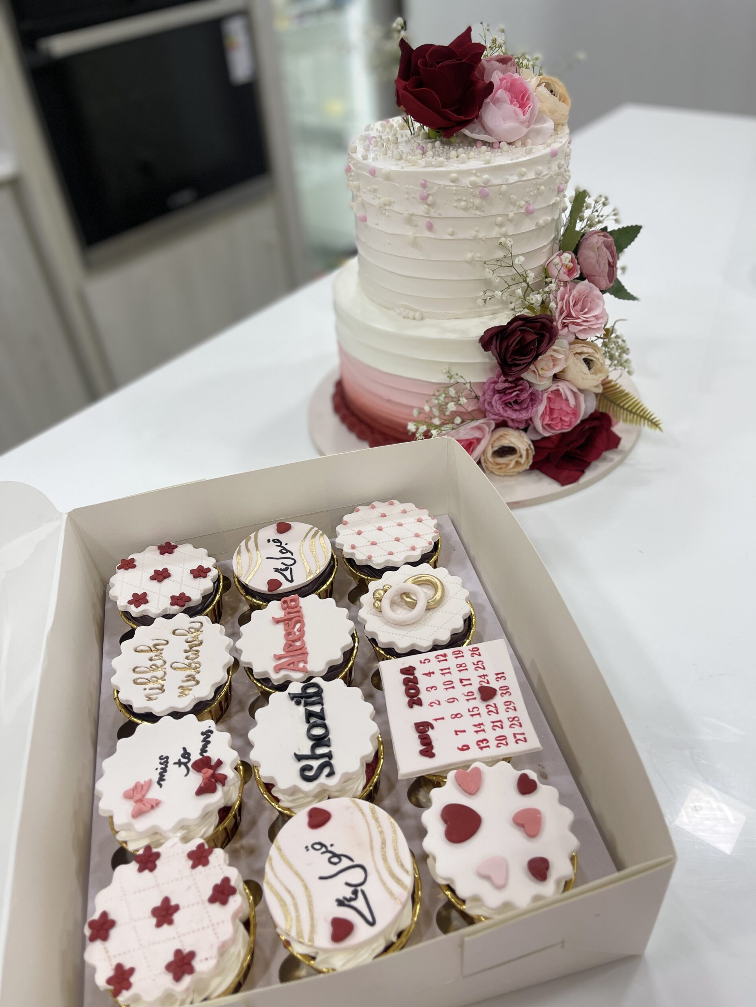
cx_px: 378
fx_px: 757
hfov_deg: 53.1
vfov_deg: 67.3
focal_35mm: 26
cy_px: 504
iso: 50
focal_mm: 5.1
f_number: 1.6
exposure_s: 1/100
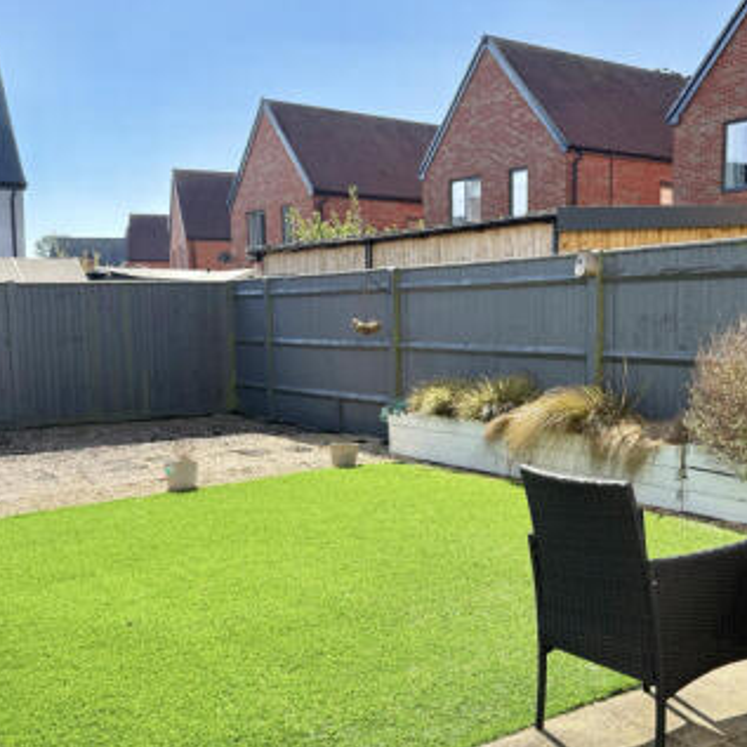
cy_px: 414
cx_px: 480
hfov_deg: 42.4
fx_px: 952
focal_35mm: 39
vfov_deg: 42.8
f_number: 1.78
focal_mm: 6.76
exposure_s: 1/2703
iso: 100
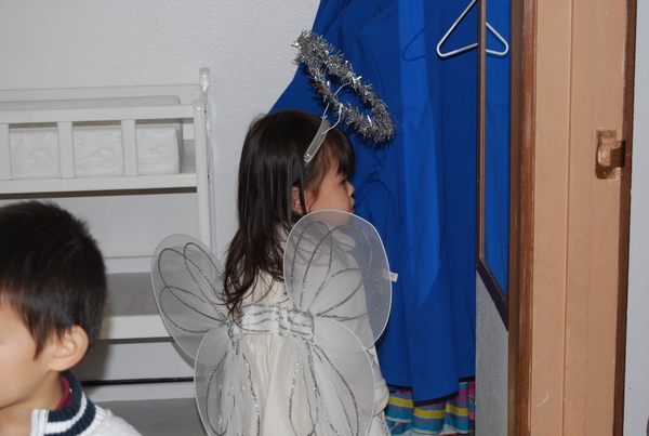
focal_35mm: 82
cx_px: 324
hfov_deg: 24.6
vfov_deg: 16.6
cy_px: 218
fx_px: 1491
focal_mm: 55
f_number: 5.6
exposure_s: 1/60
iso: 200
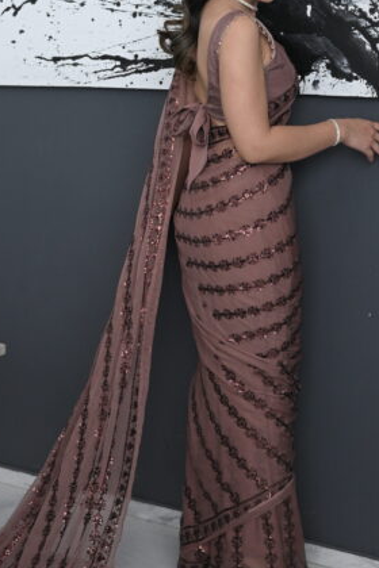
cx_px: 191
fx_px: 1184
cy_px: 138
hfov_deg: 18.2
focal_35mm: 75
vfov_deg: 26.6
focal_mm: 35
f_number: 3.5
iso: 1000
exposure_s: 1/250
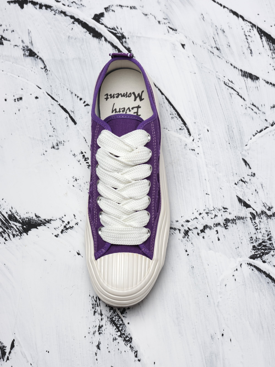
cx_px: 138
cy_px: 184
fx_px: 1006
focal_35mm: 95
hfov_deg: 15.6
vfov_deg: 20.7
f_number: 14
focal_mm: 120
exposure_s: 1/100
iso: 160
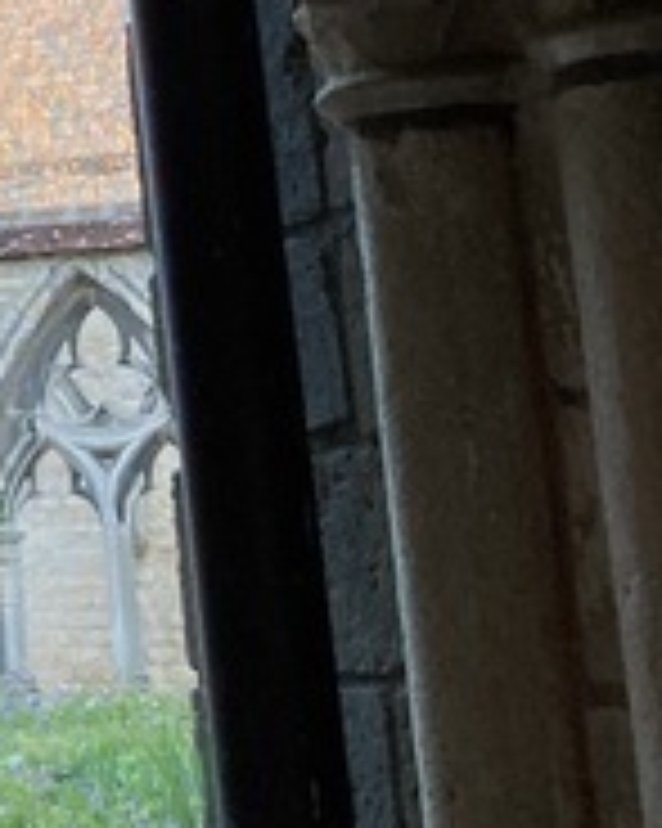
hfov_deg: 12.2
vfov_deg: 16.4
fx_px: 2794
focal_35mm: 114
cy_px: -58
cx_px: -590
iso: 80
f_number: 1.8
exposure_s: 1/109
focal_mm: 3.99
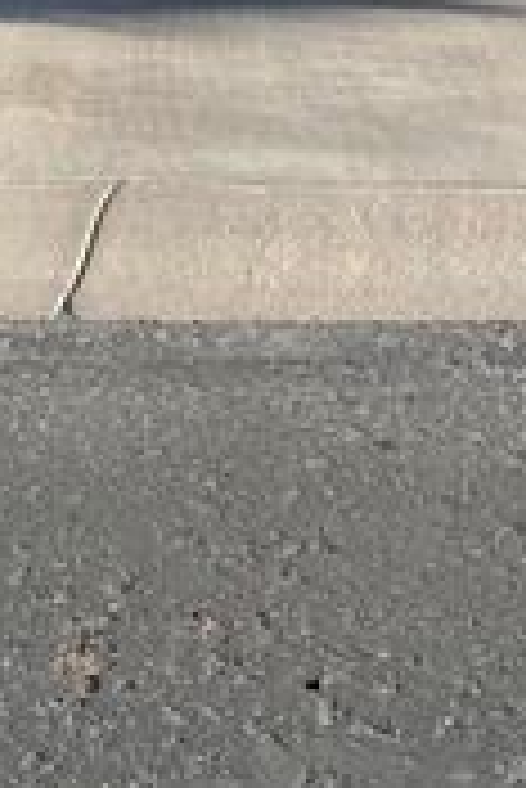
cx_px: 598
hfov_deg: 13.0
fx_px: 2253
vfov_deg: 18.7
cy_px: -169
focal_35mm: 103
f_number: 1.6
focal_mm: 4.2
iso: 32
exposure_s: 1/2304
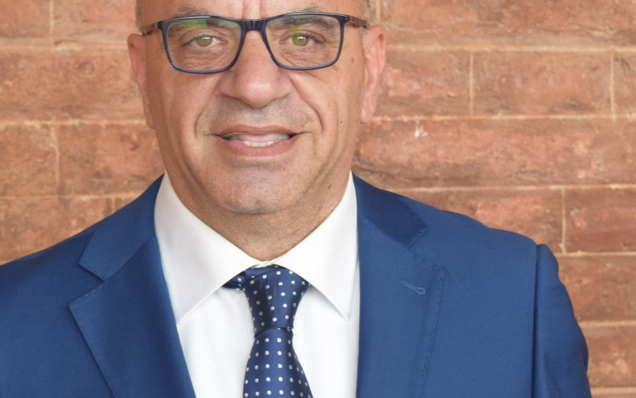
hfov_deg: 10.4
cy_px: 237
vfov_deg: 6.5
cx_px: 299
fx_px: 3484
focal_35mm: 201
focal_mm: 46
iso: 400
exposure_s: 1/200
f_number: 7.1
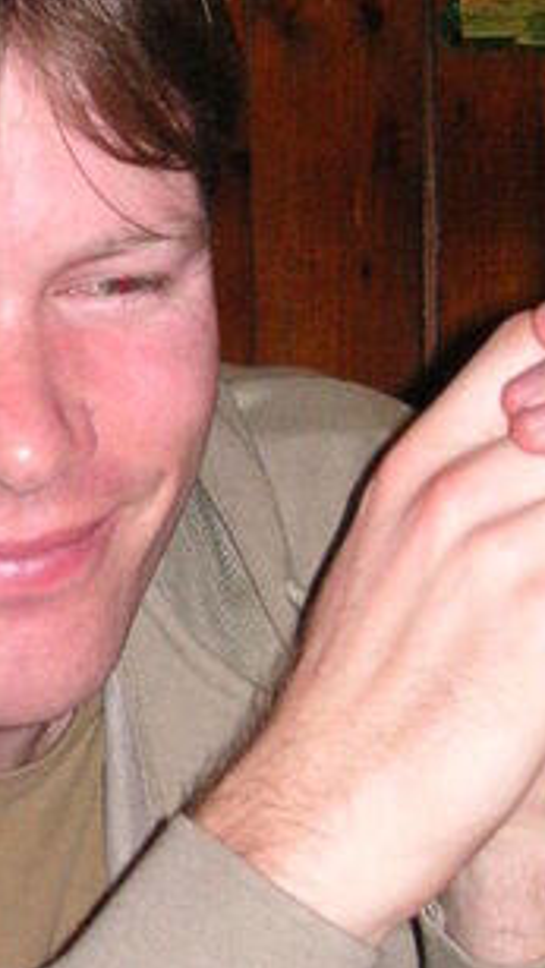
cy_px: 400
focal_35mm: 105
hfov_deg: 11.5
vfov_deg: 20.3
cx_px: 32
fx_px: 2694
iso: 160
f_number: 2.8
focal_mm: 6.1
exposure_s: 1/45
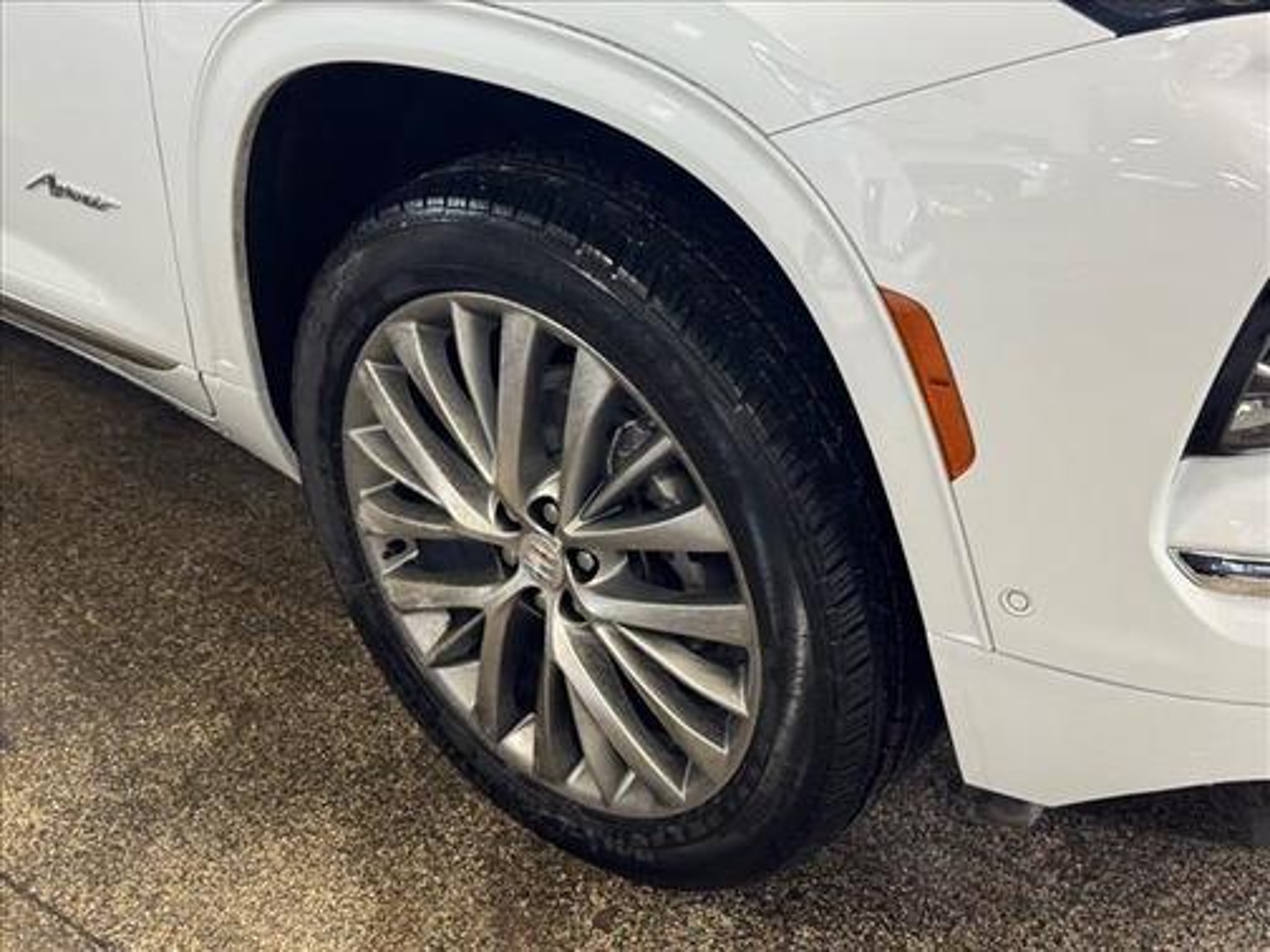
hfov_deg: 39.7
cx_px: 635
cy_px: 476
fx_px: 1761
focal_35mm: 48
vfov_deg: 30.3
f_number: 1.78
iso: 125
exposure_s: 1/60
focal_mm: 6.76
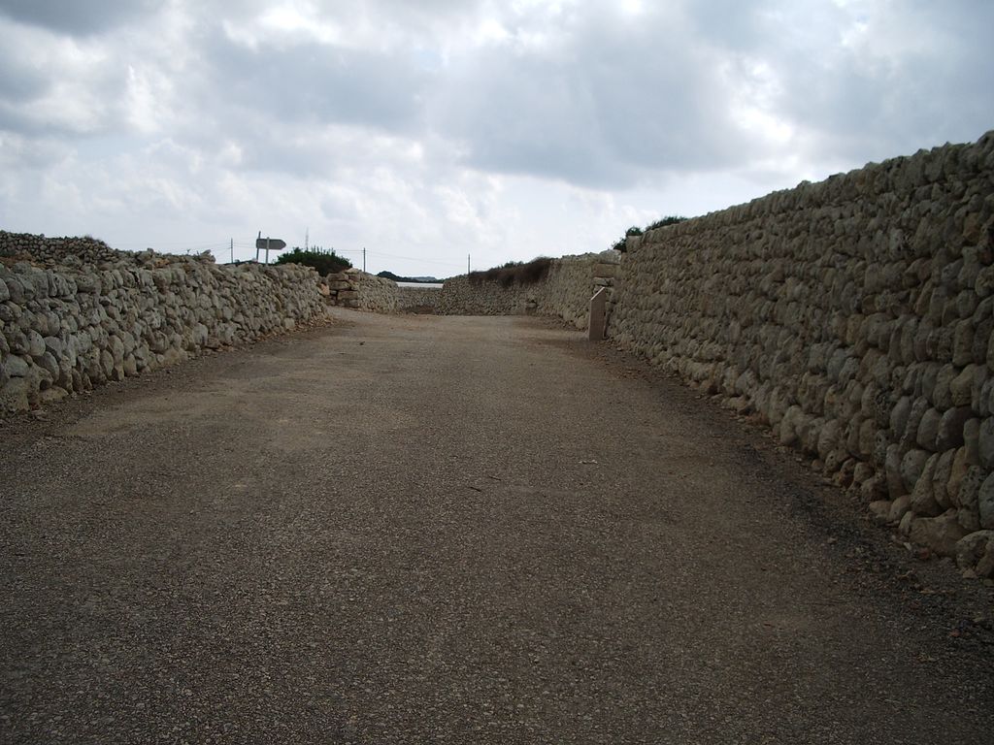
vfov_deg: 40.7
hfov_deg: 52.6
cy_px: 372
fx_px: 1005
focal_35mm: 35
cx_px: 497
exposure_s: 1/640
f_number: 4.3
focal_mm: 5.8
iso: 50
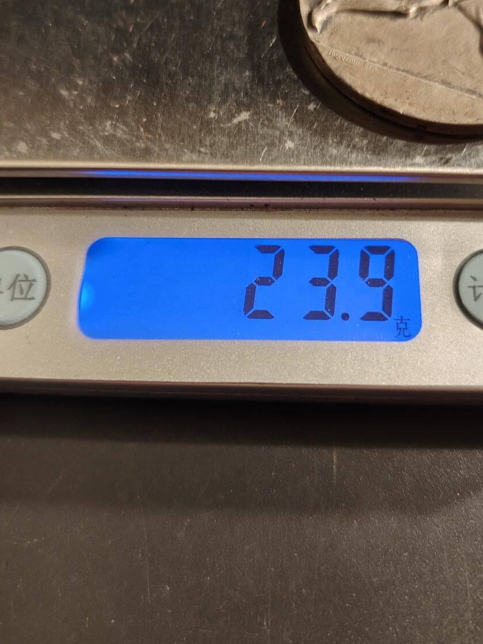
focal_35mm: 37
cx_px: 264
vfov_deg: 49.8
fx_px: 688
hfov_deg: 38.6
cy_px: 251
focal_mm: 6.06
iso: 250
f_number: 1.6
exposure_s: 1/105
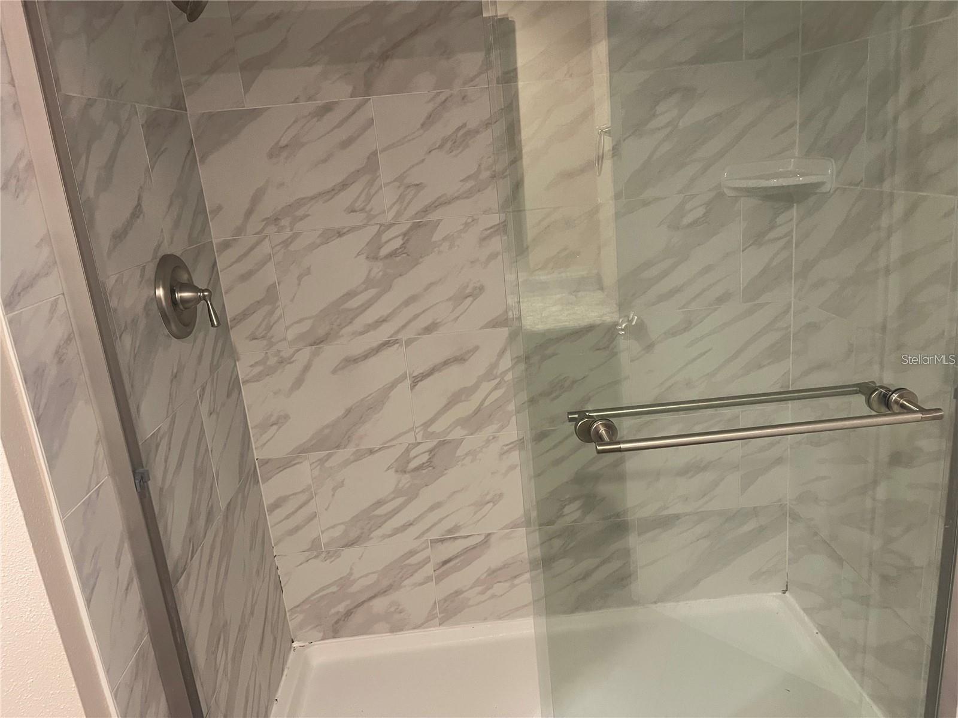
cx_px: 479
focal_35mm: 26
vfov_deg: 53.1
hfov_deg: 67.3
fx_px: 720
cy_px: 359
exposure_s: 1/60
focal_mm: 5.1
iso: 400
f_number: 1.6
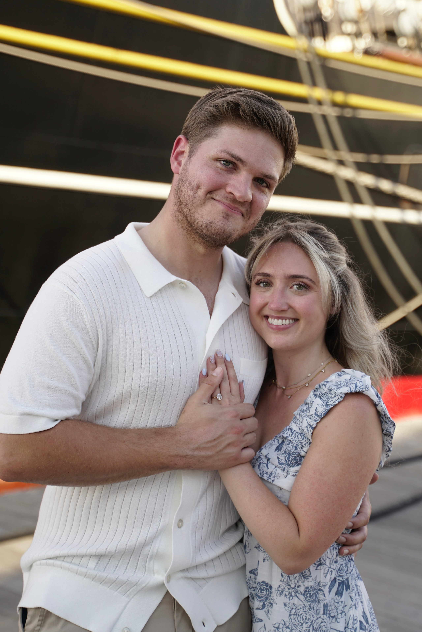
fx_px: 967
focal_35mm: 55
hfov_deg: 24.6
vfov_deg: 36.2
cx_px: 211
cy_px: 316
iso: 100
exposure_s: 1/320
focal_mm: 55
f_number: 2.8
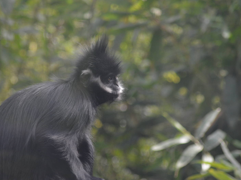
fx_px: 1876
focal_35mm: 270
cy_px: 90
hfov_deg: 7.3
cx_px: 110
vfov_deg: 5.5
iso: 800
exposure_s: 1/640
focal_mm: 165
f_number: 4.5
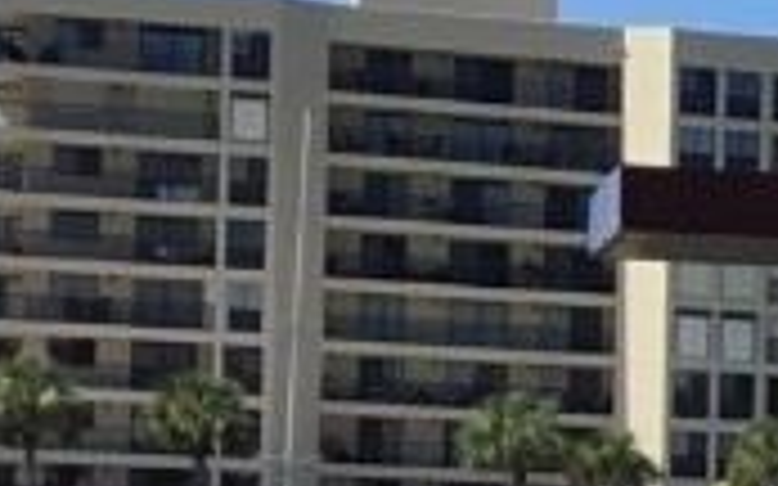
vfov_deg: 6.6
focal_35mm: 195
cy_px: 702
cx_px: 1929
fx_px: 4133
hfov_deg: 9.5
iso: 25
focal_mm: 3.3
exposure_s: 1/926
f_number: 2.4
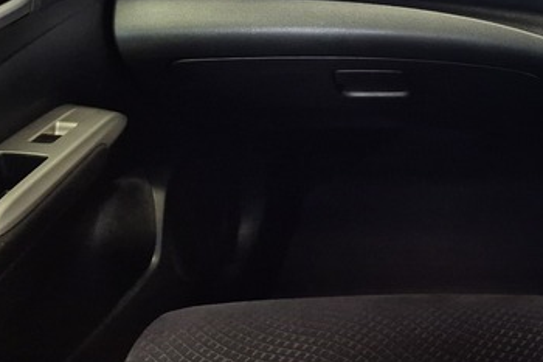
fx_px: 1055
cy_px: -3
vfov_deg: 18.9
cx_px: 726
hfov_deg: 24.7
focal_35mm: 70
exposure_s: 1/100
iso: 125
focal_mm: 5.4
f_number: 1.8
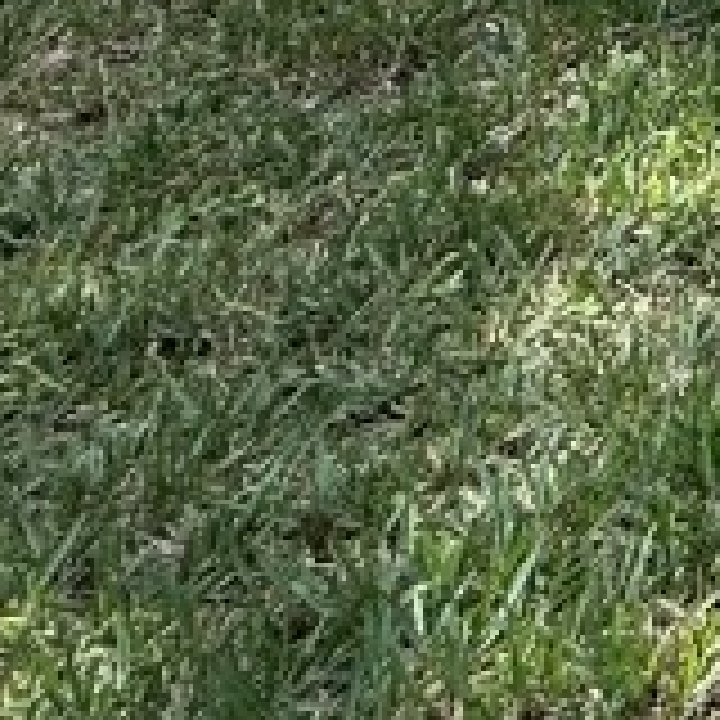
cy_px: -927
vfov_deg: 15.0
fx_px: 1859
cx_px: 2061
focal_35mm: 79
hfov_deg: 12.1
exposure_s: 1/461
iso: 64
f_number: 2.2
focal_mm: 2.22
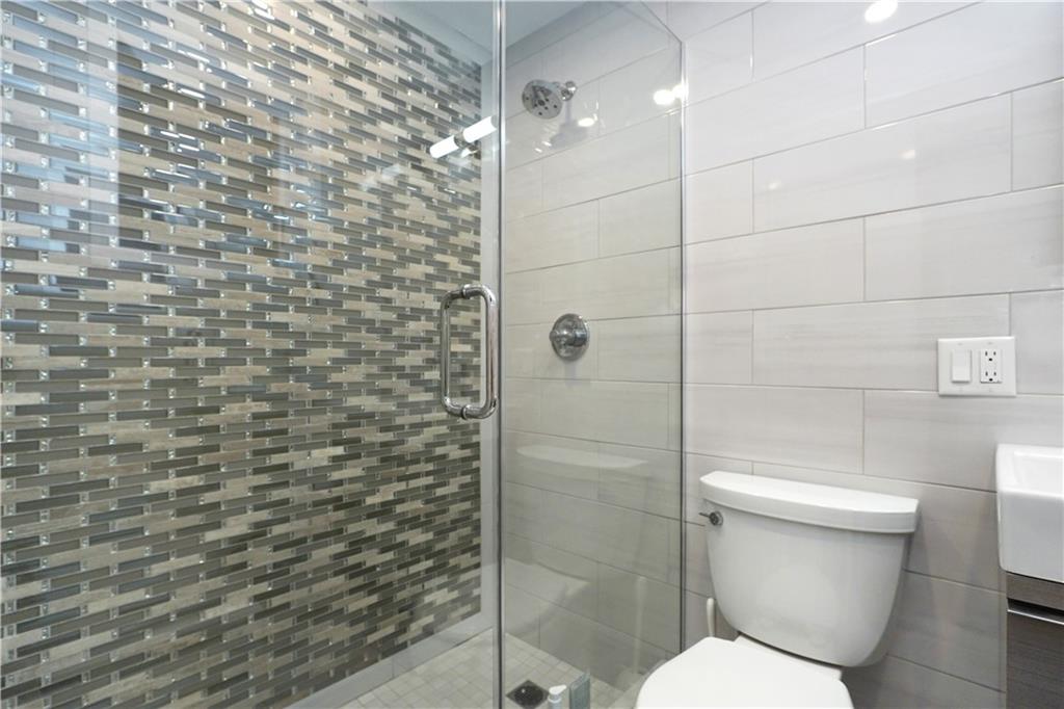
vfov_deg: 72.0
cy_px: 354
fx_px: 487
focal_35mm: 16
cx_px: 532
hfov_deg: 95.0
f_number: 4
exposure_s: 1/160
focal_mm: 11
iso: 320
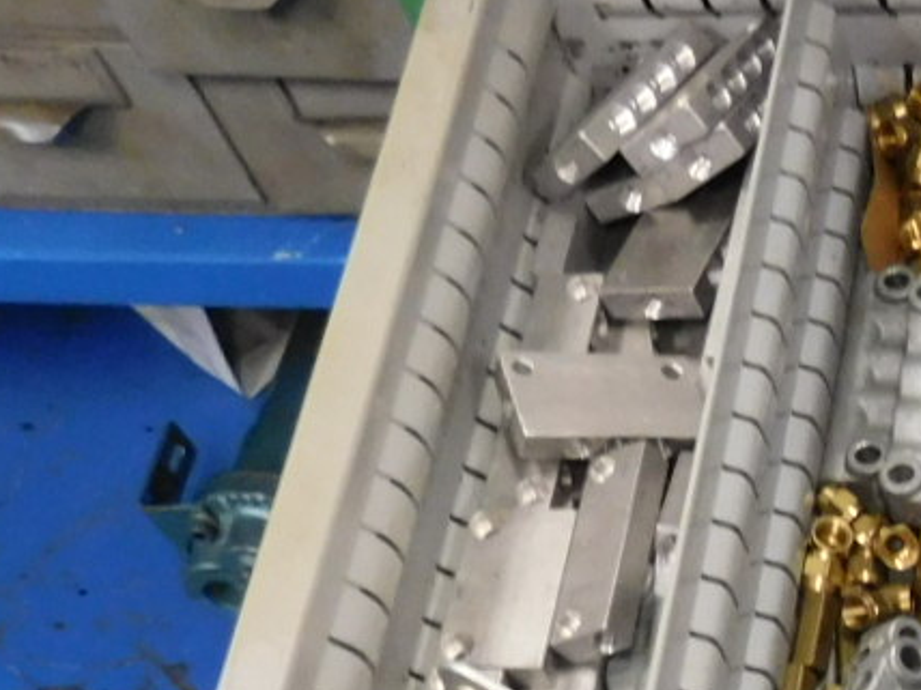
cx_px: 1521
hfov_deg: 18.9
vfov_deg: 15.5
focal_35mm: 86
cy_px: 1113
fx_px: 2288
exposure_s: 1/30
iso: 320
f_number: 3
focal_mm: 4
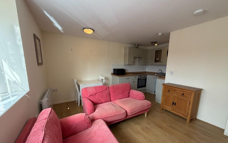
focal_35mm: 15
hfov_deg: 101.5
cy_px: 82
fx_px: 93
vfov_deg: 74.4
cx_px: 114
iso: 125
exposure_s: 1/121
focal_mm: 2.22
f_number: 2.2
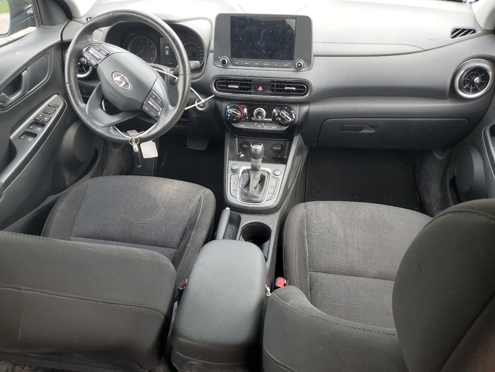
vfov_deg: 53.1
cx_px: 248
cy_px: 186
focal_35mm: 26
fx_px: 372
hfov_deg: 67.3
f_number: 1.5
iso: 50
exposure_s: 1/161
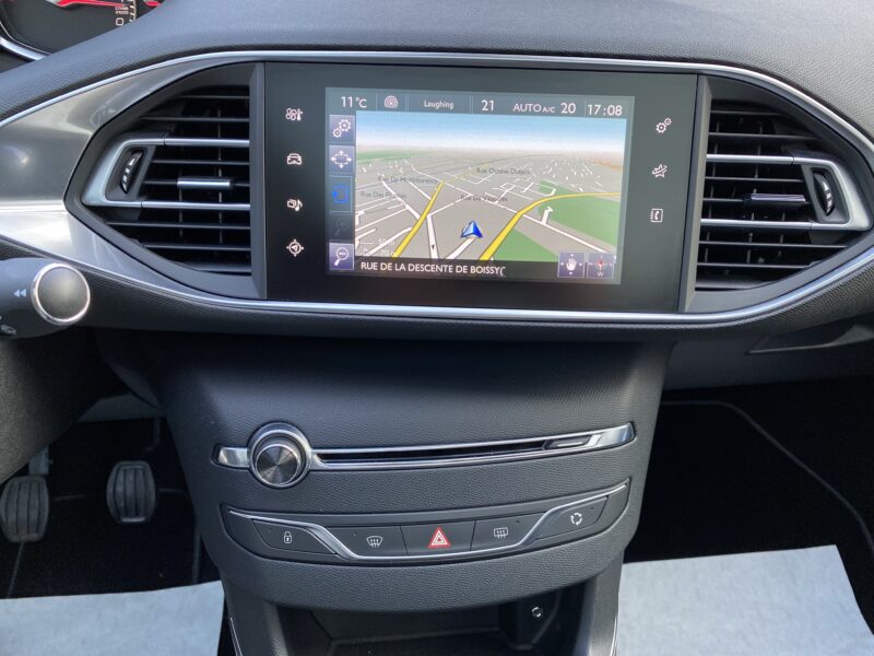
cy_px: 328
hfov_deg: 67.3
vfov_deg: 53.1
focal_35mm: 26
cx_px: 437
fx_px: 656
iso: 100
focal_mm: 4.25
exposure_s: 1/111
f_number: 1.8
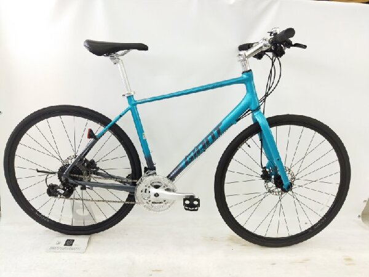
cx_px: 184
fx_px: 288
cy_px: 138
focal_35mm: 27
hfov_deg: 65.3
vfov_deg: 51.4
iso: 428
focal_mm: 4.71
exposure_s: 1/400
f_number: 1.79
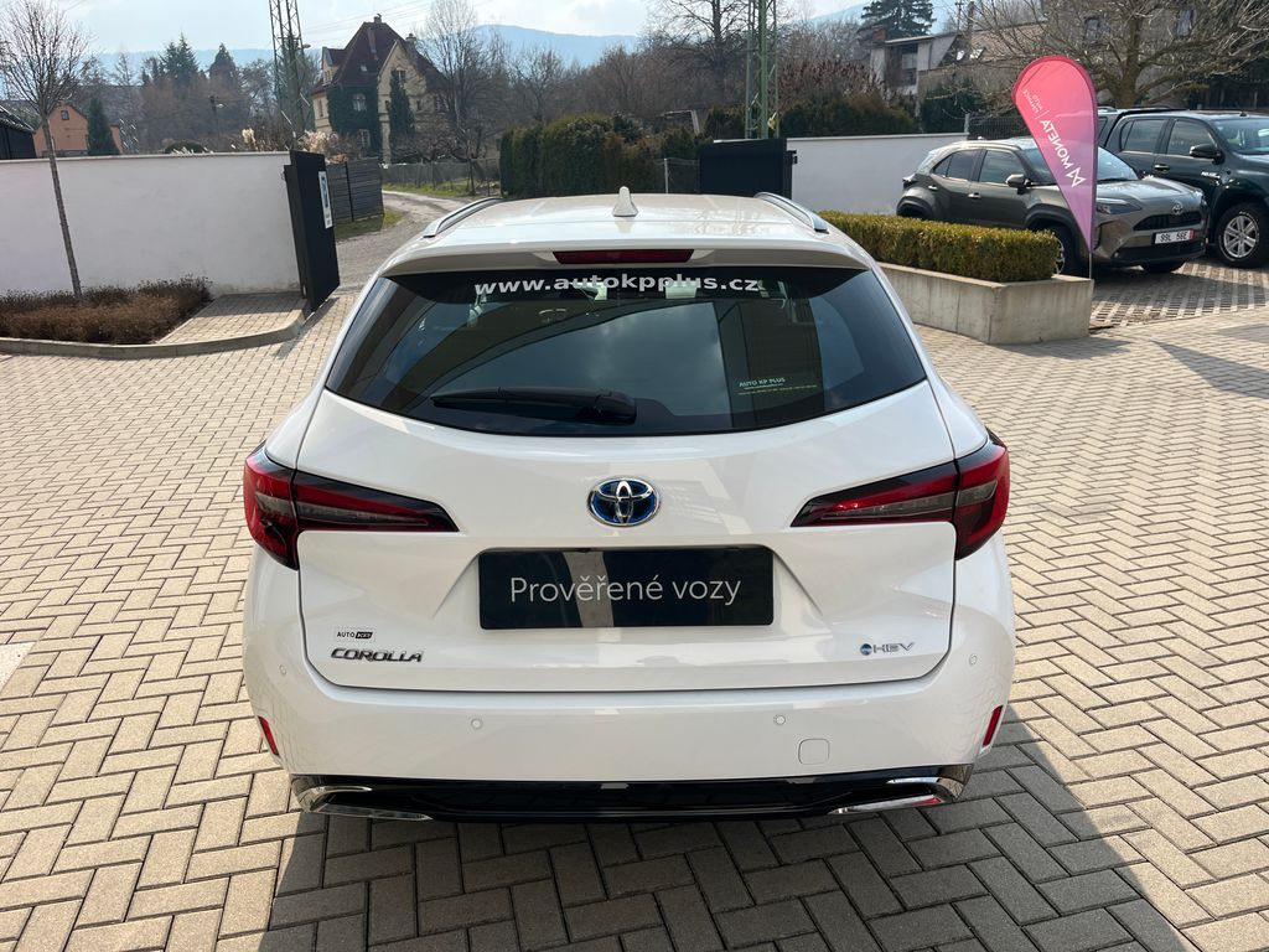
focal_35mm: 26
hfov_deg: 67.3
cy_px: 476
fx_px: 953
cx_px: 634
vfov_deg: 53.1
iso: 50
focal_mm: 5.1
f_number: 1.6
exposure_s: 1/2571
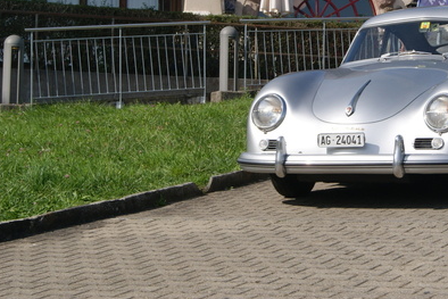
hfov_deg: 17.8
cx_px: 328
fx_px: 1419
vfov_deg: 12.0
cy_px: 84
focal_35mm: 114
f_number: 13
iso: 100
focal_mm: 50
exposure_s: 1/125
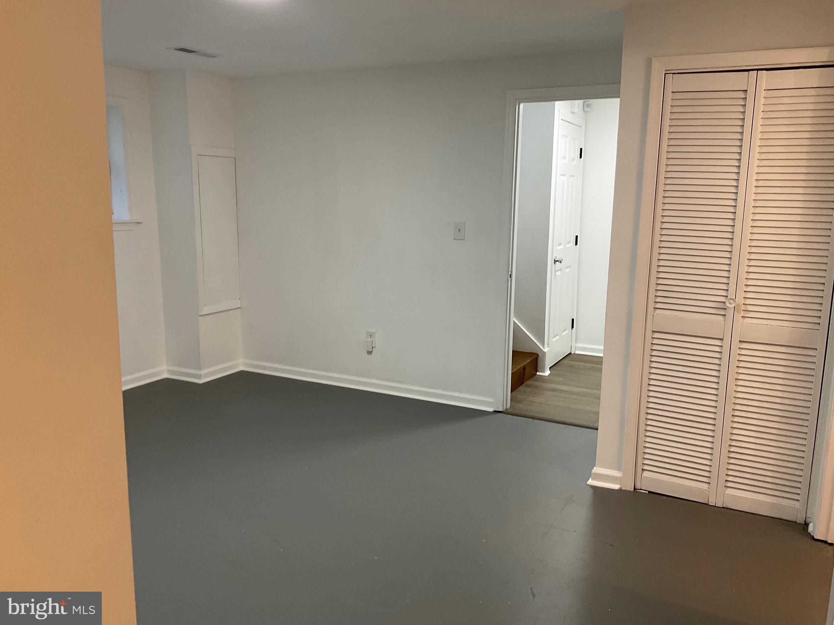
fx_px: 699
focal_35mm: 29
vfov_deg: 48.2
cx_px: 417
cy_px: 312
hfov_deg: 61.7
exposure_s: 1/60
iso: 64
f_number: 1.8
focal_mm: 3
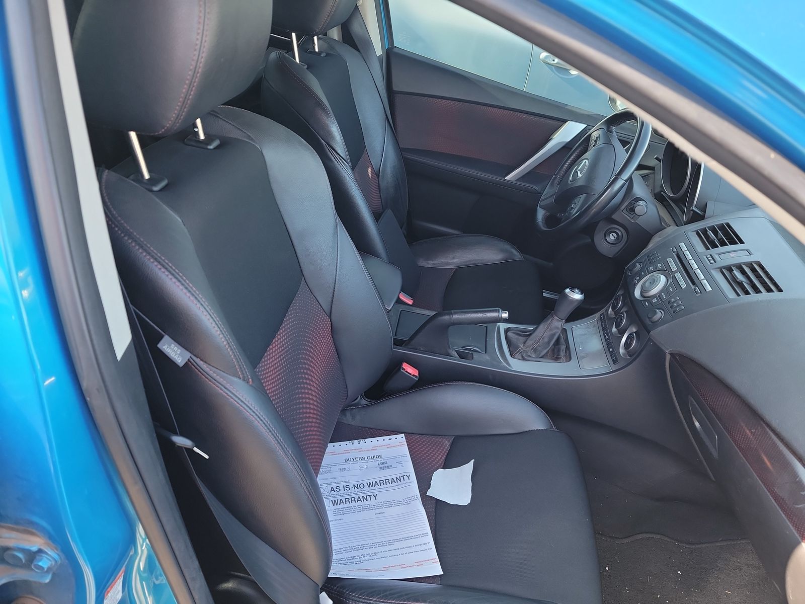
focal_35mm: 24
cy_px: 302
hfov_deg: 71.6
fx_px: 558
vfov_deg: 56.8
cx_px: 402
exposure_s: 1/59
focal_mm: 6.7
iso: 118
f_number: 1.8
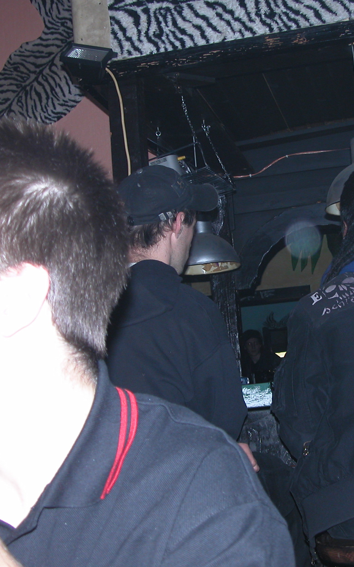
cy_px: 259
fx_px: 880
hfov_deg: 22.6
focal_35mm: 57
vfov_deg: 35.7
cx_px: 259
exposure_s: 1/60
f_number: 2.8
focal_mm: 8.9
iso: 100
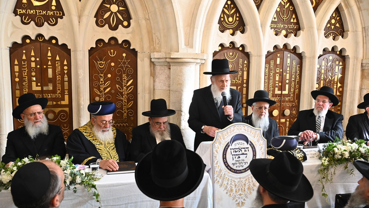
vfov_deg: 34.7
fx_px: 333
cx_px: 187
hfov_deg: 58.0
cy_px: 108
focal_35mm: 34
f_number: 5.6
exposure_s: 1/160
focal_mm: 32
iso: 2500
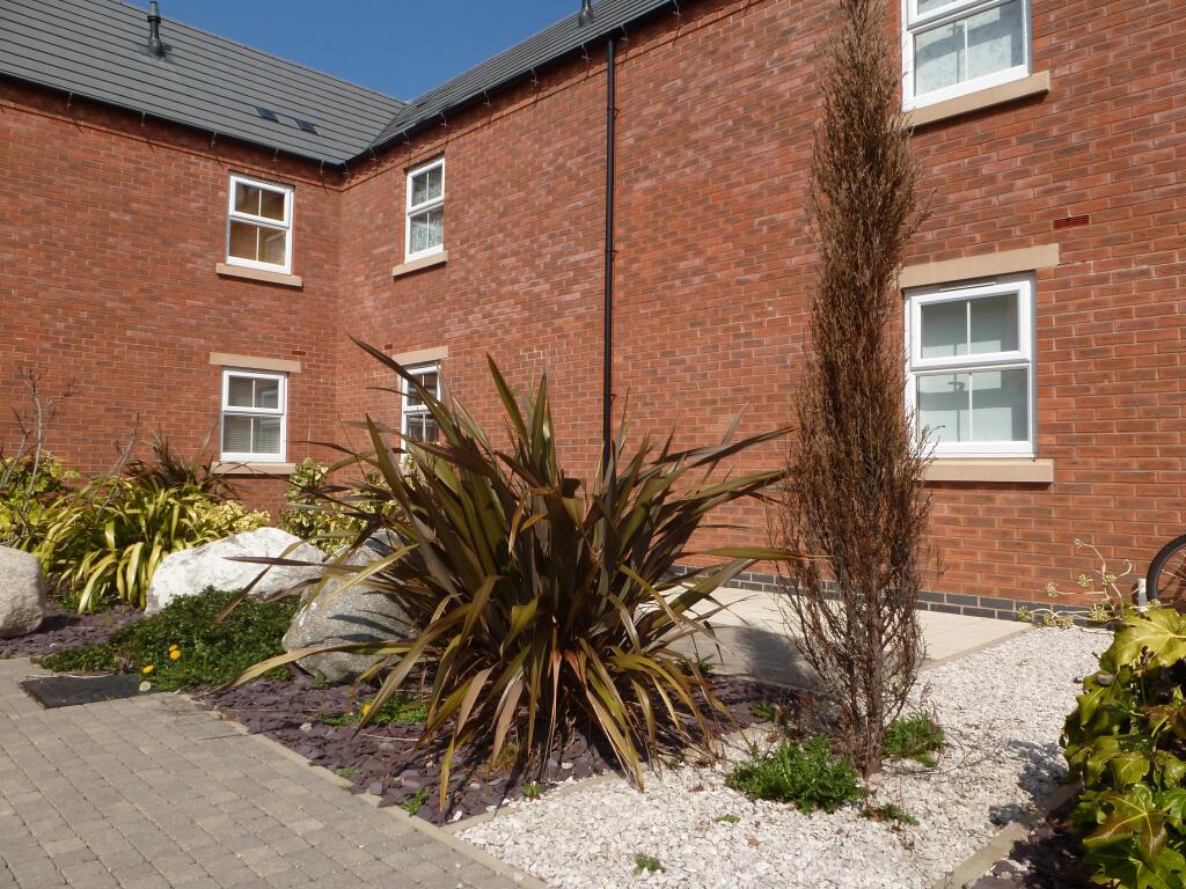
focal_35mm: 24
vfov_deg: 56.8
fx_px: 822
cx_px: 593
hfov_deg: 71.6
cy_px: 444
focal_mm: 4.3
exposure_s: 1/400
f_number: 5.6
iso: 100
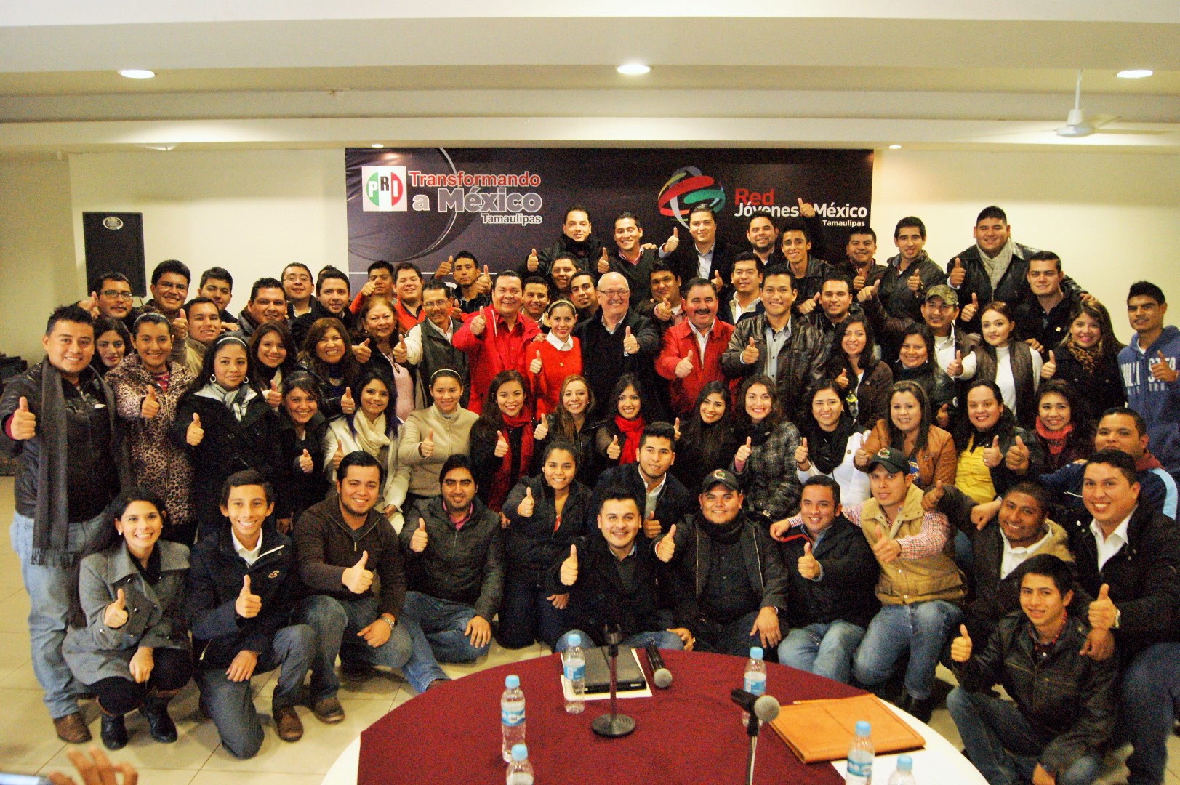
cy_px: 392
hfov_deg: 67.4
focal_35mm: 27
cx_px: 590
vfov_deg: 47.9
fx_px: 884
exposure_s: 1/60
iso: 1600
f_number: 5
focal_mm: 18
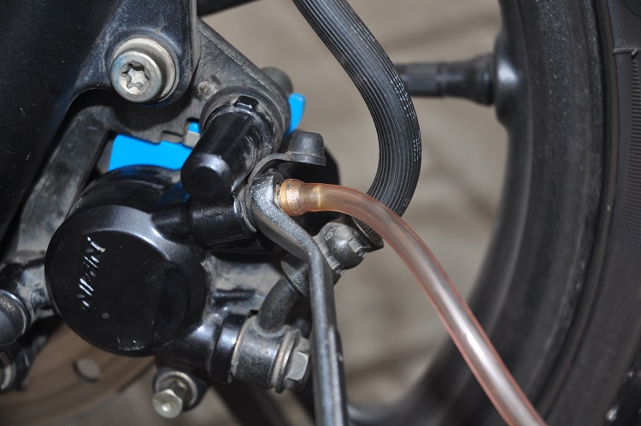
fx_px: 1867
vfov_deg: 13.0
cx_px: 320
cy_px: 213
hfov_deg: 19.5
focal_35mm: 105
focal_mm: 70
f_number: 4.5
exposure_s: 1/100
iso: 200
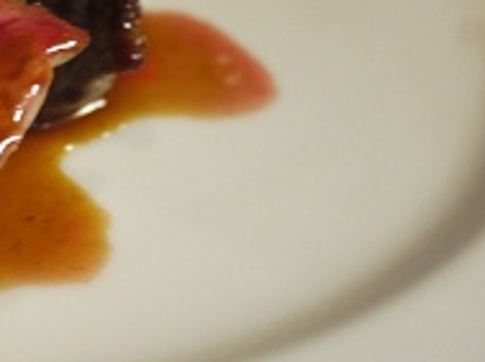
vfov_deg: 14.8
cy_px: -105
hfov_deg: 19.7
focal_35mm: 95
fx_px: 1329
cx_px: -67
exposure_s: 1/4
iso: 400
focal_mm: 14
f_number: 2.5
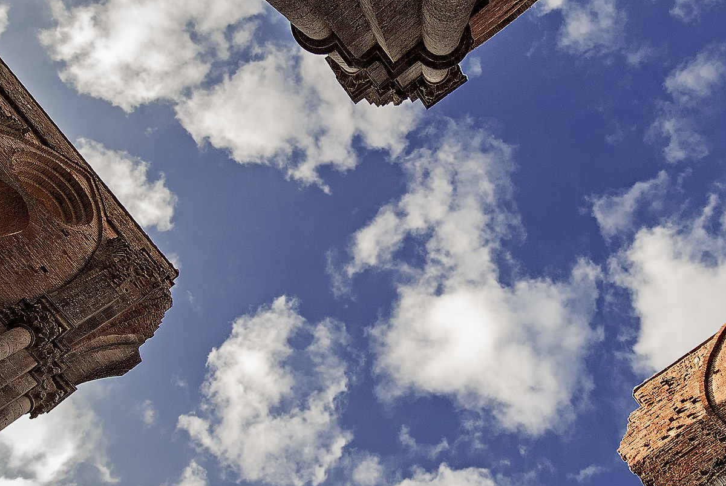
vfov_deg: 43.6
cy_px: 271
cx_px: 382
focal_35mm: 30
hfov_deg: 61.8
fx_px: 606
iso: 200
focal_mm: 10
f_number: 5.6
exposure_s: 1/160
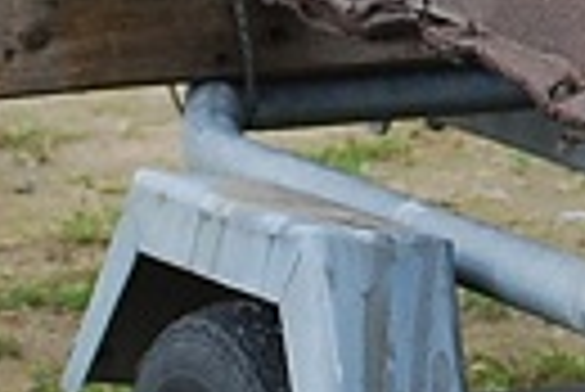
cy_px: -212
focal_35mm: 402
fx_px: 6540
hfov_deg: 5.1
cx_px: 832
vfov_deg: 3.4
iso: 200
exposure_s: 1/60
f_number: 5.3
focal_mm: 36
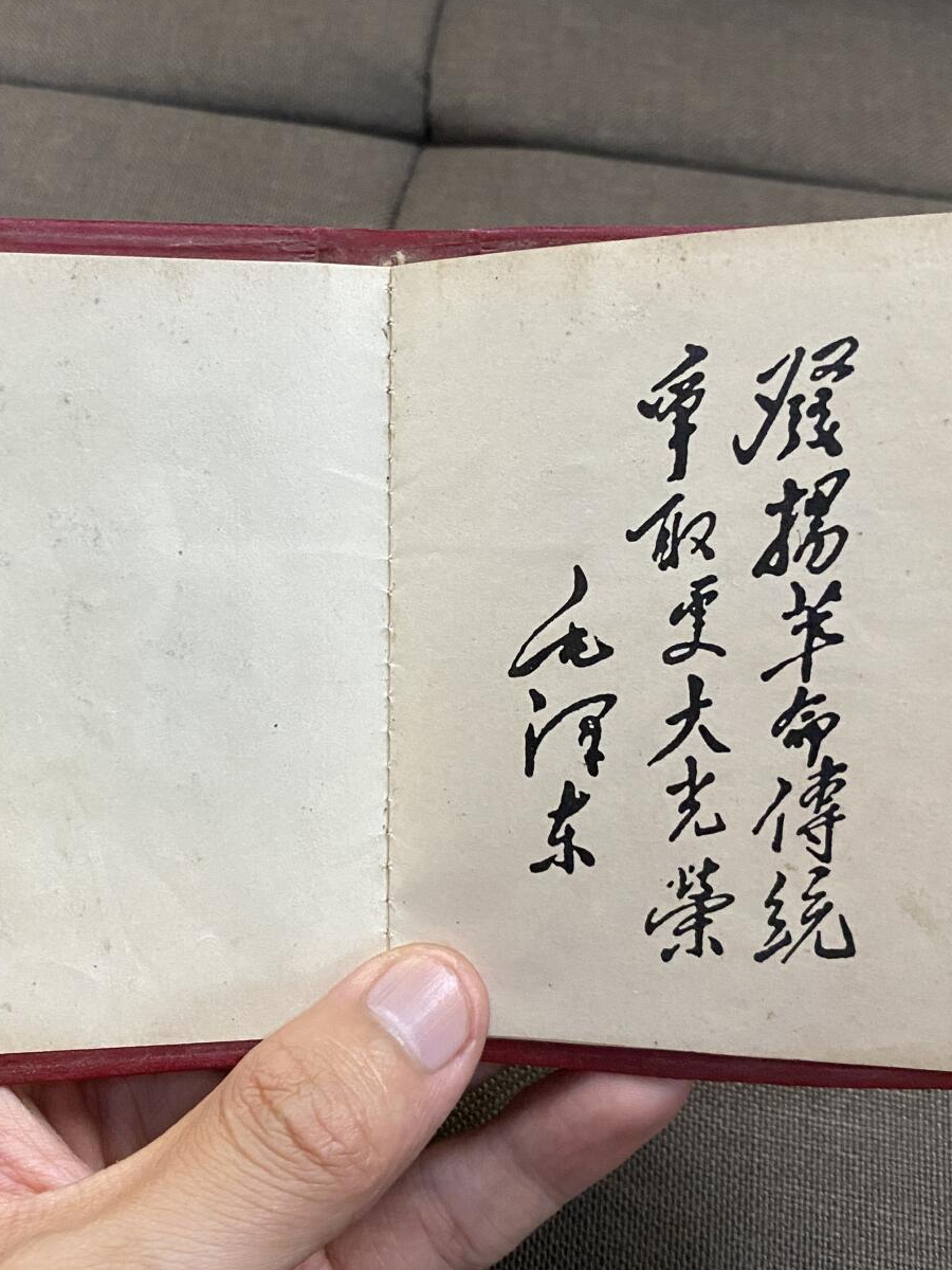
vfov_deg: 47.8
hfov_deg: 36.6
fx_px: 1430
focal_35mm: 39
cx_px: 365
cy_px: 588
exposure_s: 1/50
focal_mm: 4.25
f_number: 1.8
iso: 400
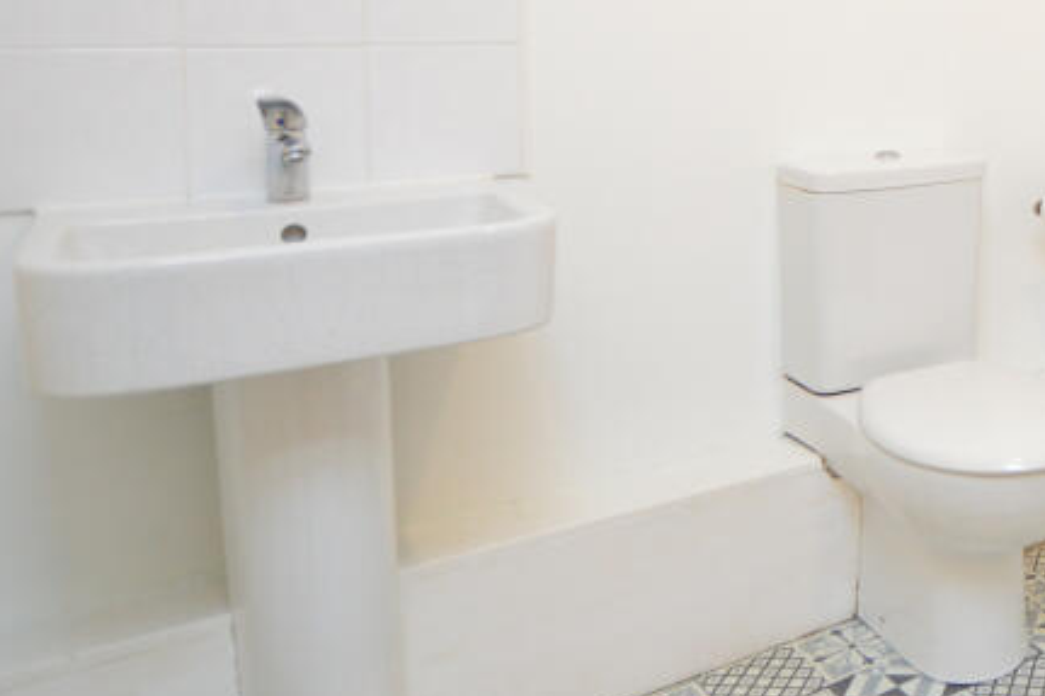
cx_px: 1195
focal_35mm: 39
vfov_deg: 32.3
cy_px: 62
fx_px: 1137
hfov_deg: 38.9
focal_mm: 11
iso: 1000
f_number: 3.5
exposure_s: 1/60
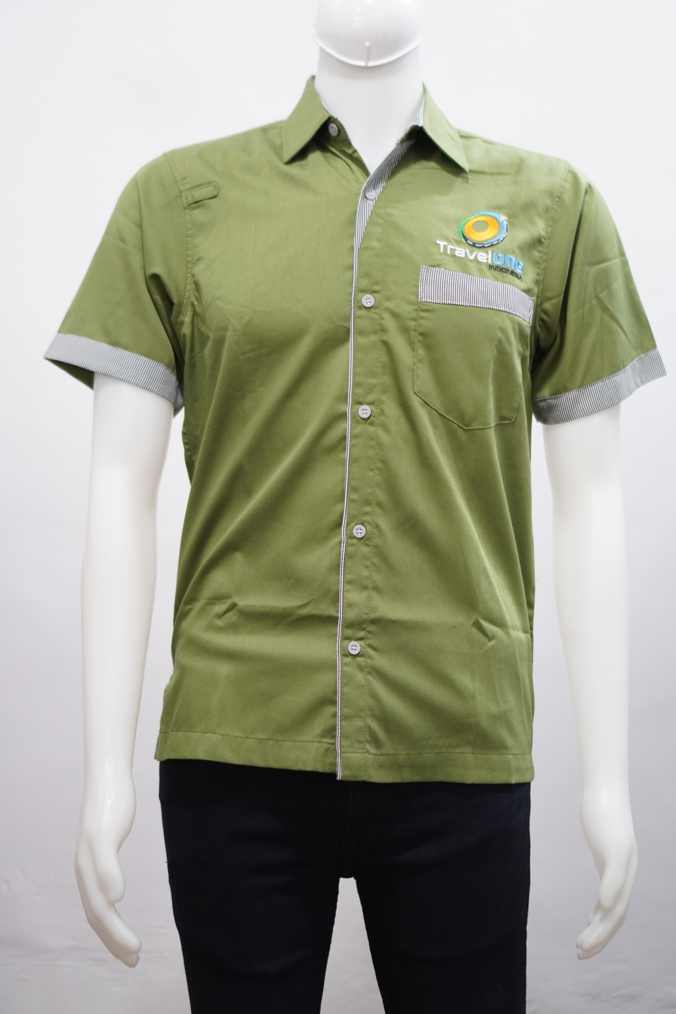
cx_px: 344
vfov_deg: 37.2
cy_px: 507
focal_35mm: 54
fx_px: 1507
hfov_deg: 25.3
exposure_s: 1/125
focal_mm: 35
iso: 800
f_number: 1.8
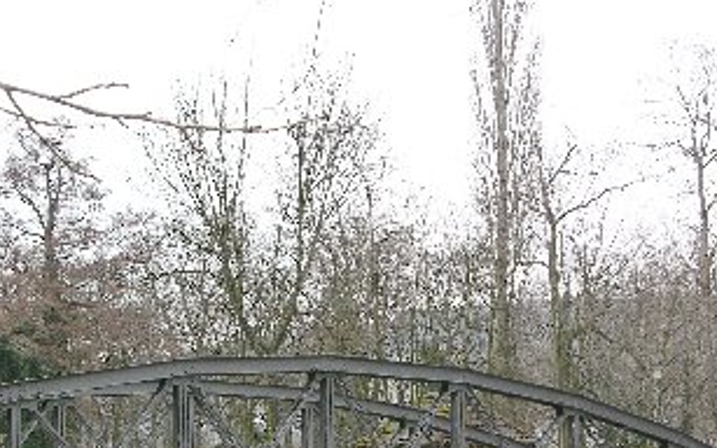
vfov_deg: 17.8
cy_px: 471
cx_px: 330
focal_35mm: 71
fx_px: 1388
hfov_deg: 29.0
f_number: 5
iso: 50
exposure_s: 1/54.3
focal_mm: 8.9
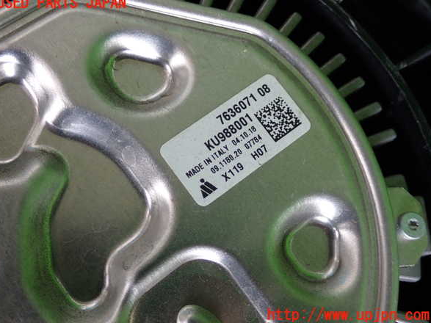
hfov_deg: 42.1
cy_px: 159
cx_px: 213
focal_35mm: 45
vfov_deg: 32.2
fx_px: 560
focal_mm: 7.84
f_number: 2.9
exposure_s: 1/50
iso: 200
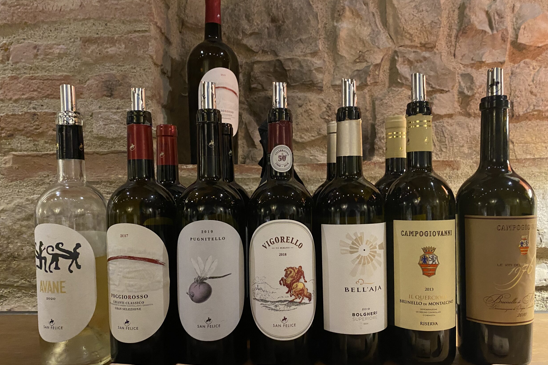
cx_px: 278
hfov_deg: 65.5
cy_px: 212
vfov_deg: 46.2
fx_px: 426
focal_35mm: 28
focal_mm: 4.25
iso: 640
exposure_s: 1/25
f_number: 1.8
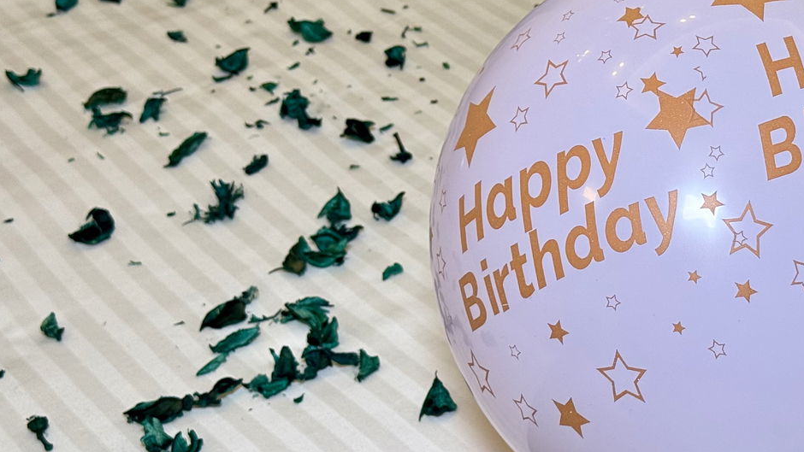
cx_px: 683
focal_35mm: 89
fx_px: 1898
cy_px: 111
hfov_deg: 23.4
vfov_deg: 13.5
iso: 100
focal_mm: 6.76
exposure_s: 1/115
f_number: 1.78
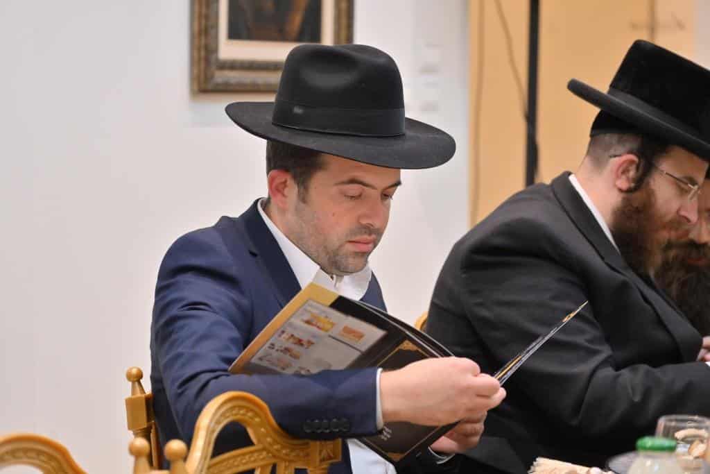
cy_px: 237
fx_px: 1953
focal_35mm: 99
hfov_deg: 20.6
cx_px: 355
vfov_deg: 13.8
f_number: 4
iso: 1000
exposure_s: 1/320
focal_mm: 99
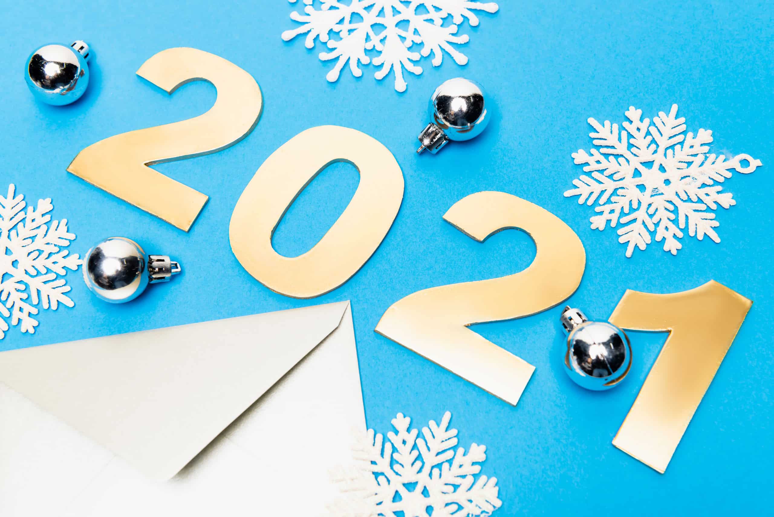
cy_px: 258
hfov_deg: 41.1
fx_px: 1032
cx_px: 387
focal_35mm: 48
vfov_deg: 28.1
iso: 100
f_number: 7.1
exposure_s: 1/160
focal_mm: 48
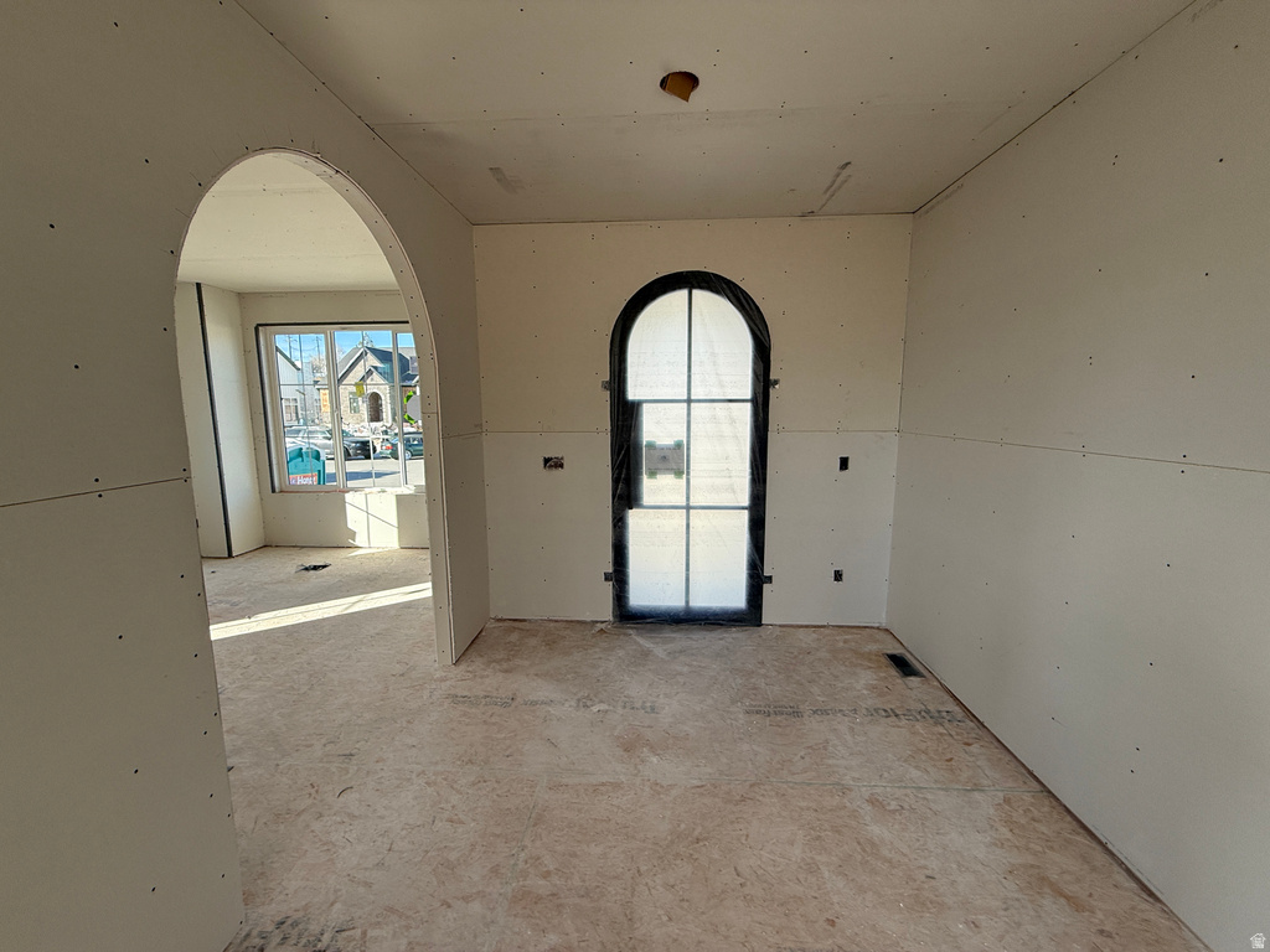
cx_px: 635
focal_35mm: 14
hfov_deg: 102.1
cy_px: 476
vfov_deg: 85.7
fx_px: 514
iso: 64
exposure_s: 1/300
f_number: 2.2
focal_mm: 2.22
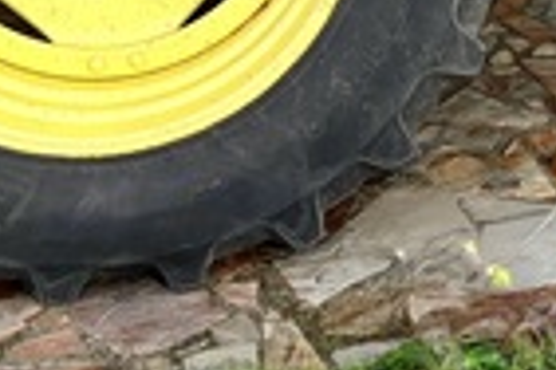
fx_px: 1622
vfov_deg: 11.7
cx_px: 554
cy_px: -374
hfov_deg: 18.9
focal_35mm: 105
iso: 125
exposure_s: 1/84
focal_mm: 5.96
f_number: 1.6
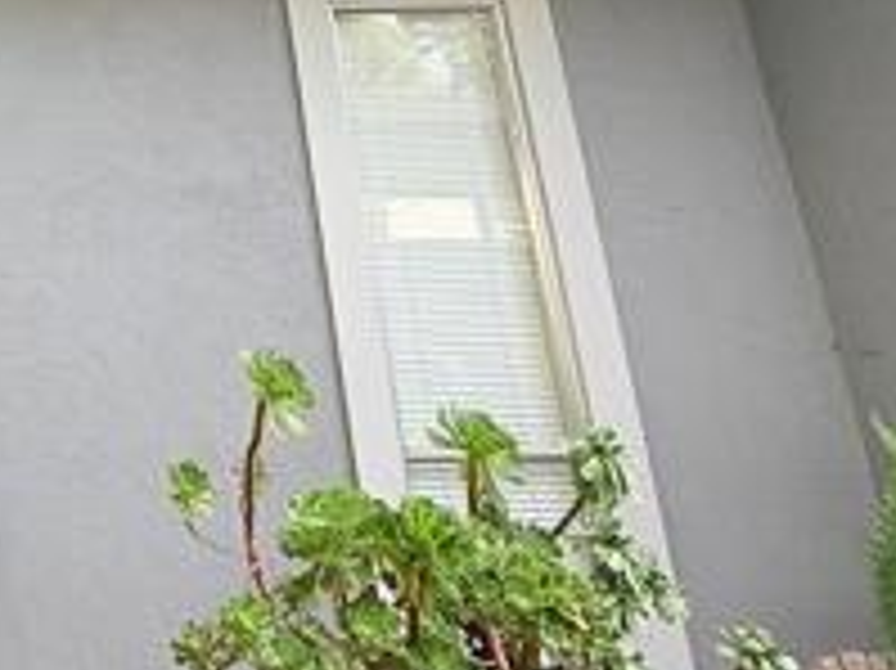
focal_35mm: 45
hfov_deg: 34.0
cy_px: -81
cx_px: -180
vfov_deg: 28.9
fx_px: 1164
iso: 50
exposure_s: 1/179
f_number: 2.2
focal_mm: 2.22
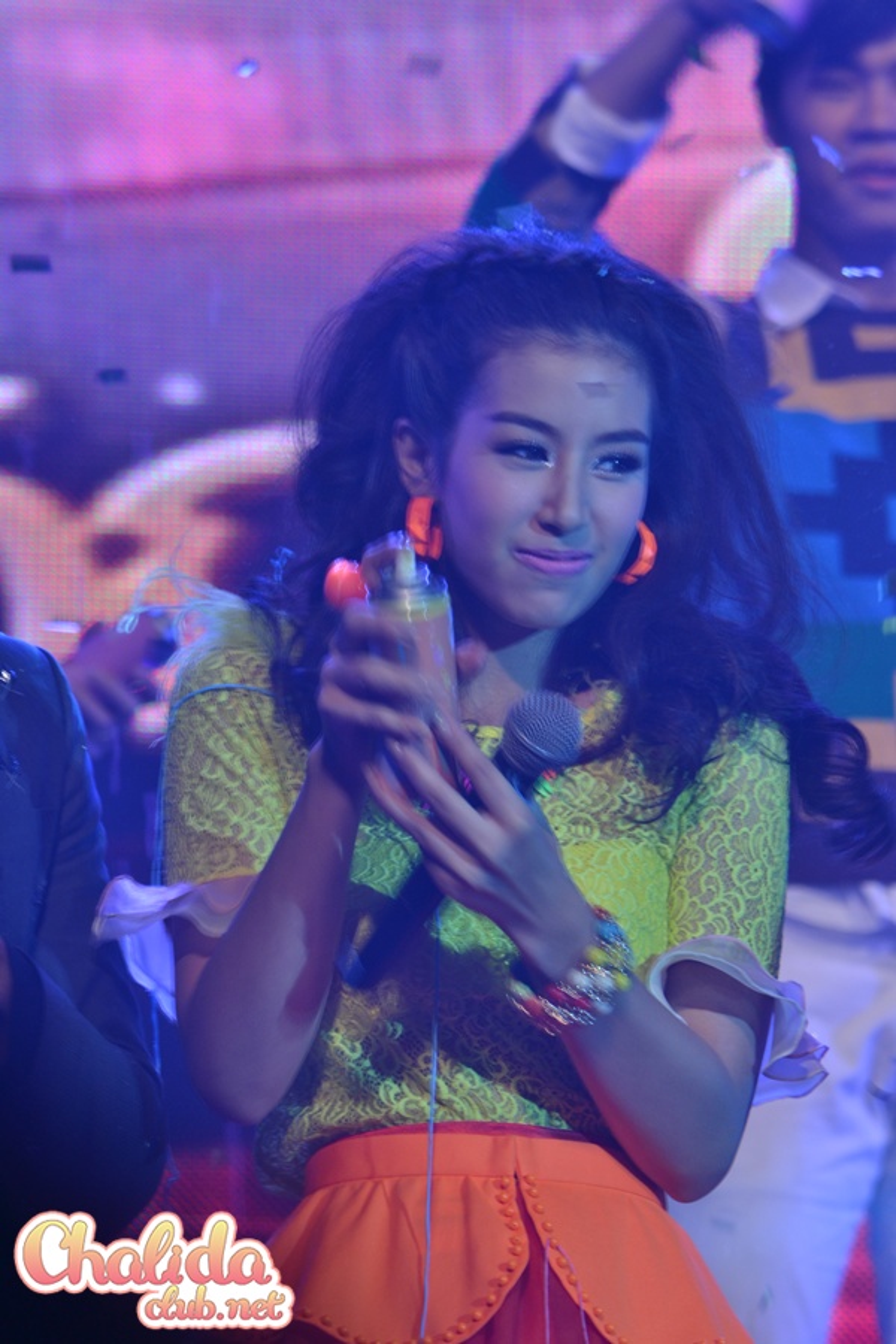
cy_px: 672
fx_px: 16799
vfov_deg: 4.6
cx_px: 448
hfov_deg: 3.1
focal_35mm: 450
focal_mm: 300
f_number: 9
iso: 400
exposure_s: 1/40
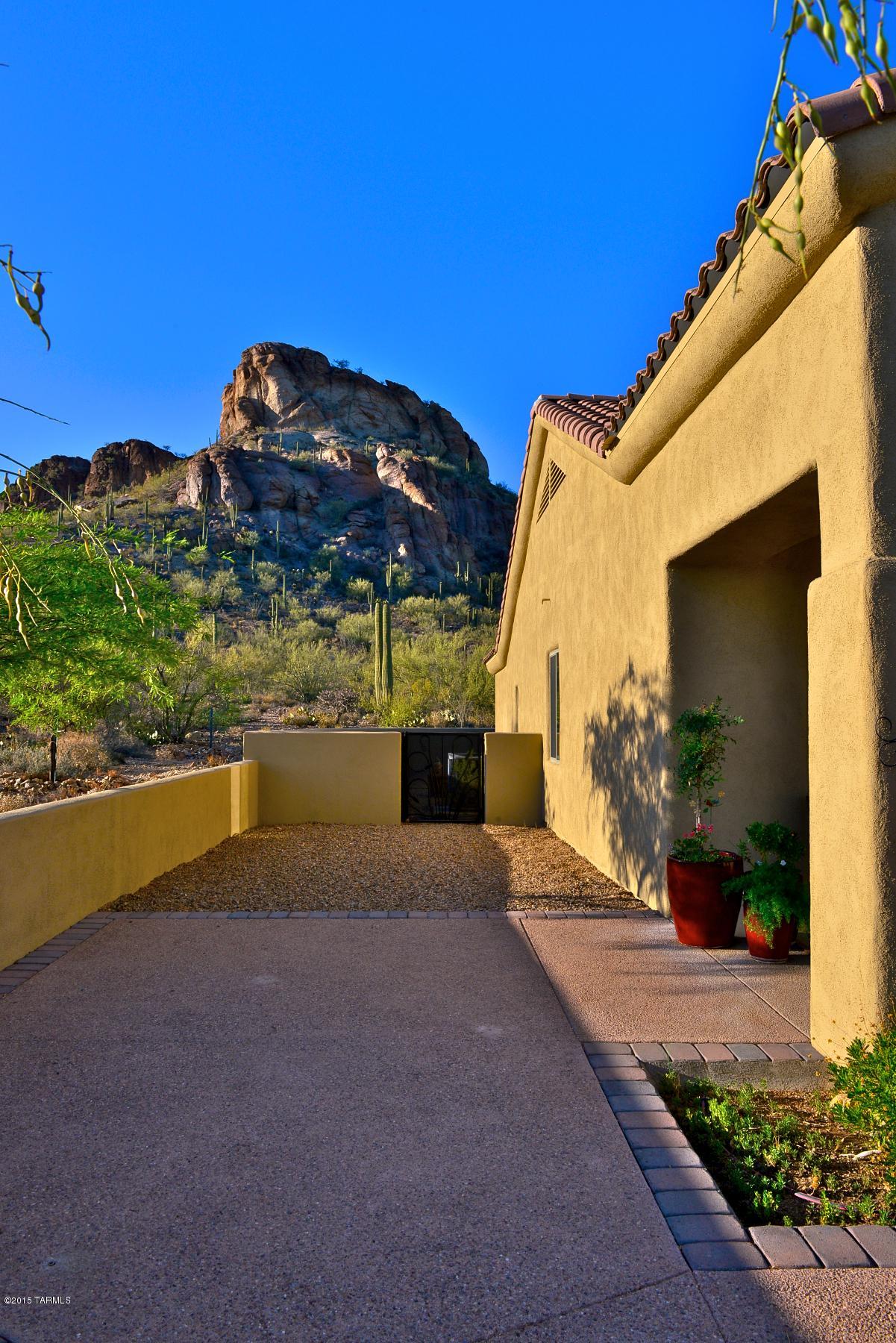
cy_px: 672
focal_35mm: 24
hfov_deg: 53.2
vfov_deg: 73.7
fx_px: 895
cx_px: 448
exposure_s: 1/160
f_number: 14
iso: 250
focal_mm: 24
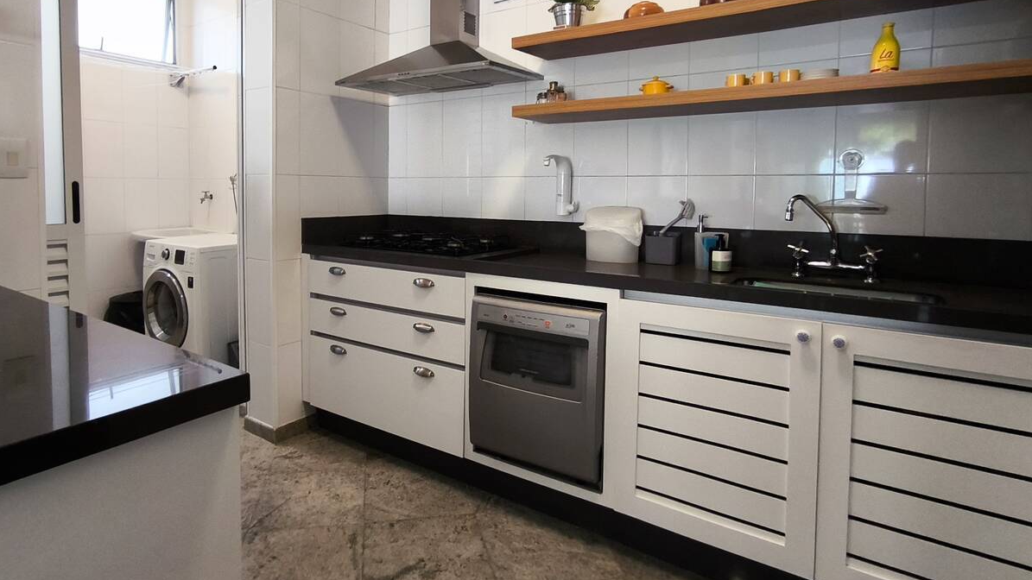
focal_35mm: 21
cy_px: 207
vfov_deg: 52.8
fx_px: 575
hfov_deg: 83.6
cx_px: 466
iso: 320
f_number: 2.2
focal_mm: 1.65
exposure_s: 1/30
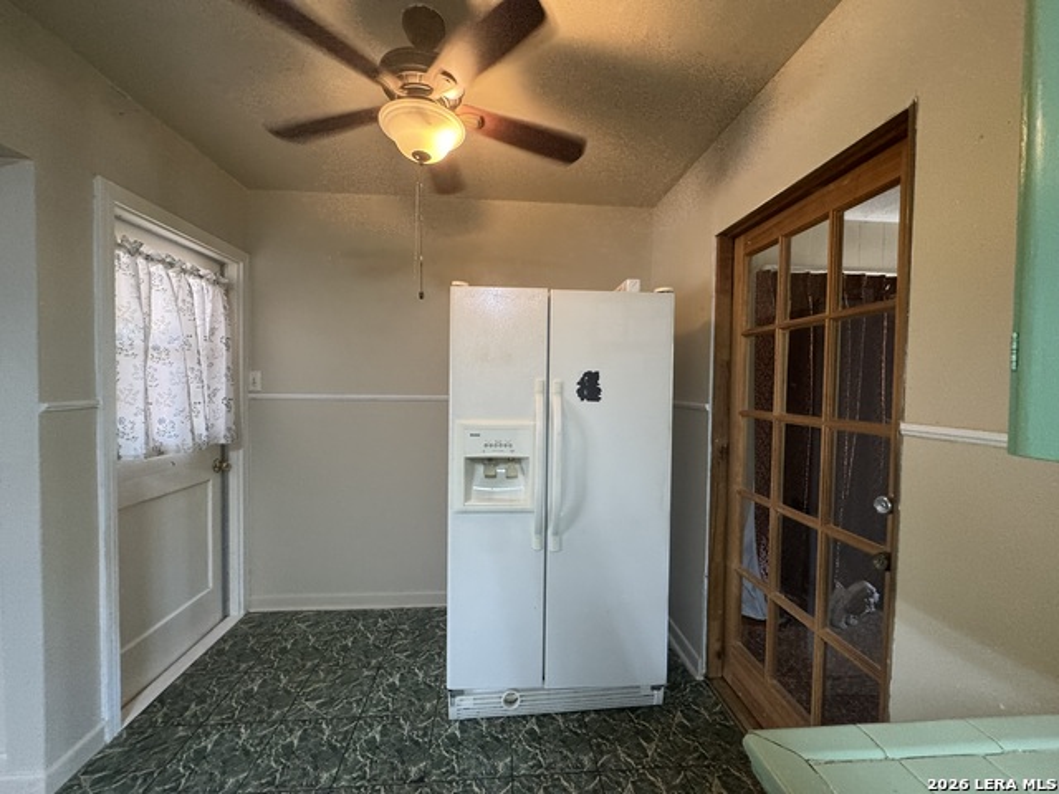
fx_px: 428
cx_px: 530
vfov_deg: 85.7
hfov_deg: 102.1
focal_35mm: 14
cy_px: 397
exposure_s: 1/60
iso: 500
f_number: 2.2
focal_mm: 2.22
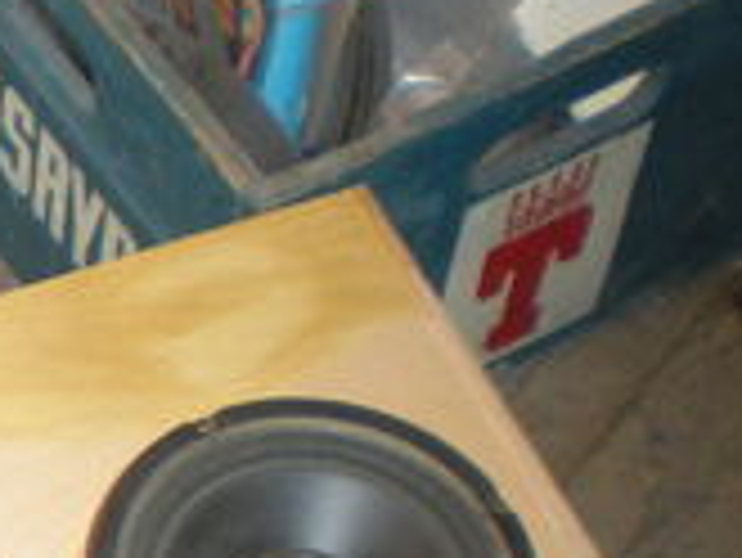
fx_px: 3153
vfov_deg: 10.0
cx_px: -454
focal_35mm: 147
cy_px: 585
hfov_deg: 12.6
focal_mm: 6.3
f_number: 3.1
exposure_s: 1/60
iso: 138
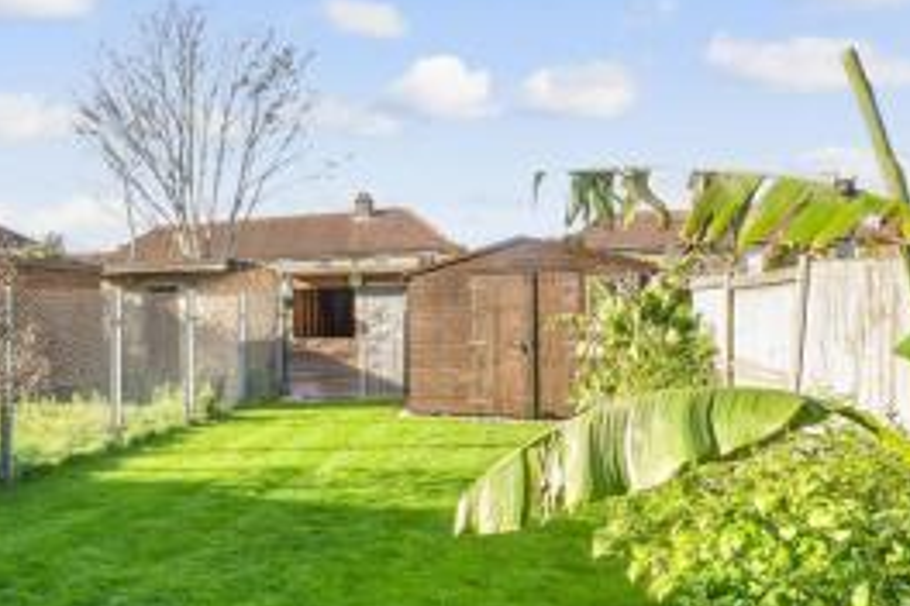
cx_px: 231
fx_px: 682
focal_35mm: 27
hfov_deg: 63.6
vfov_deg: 47.9
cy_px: 308
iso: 200
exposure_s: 1/125
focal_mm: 10
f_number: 8
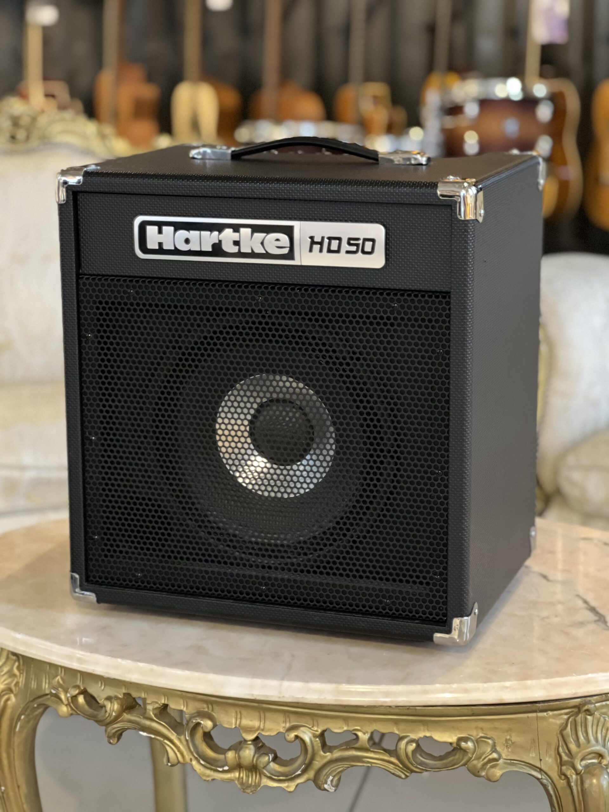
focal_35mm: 77
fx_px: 1806
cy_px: 406
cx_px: 304
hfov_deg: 19.1
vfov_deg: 25.3
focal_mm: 9
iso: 800
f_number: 2.8
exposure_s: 1/14
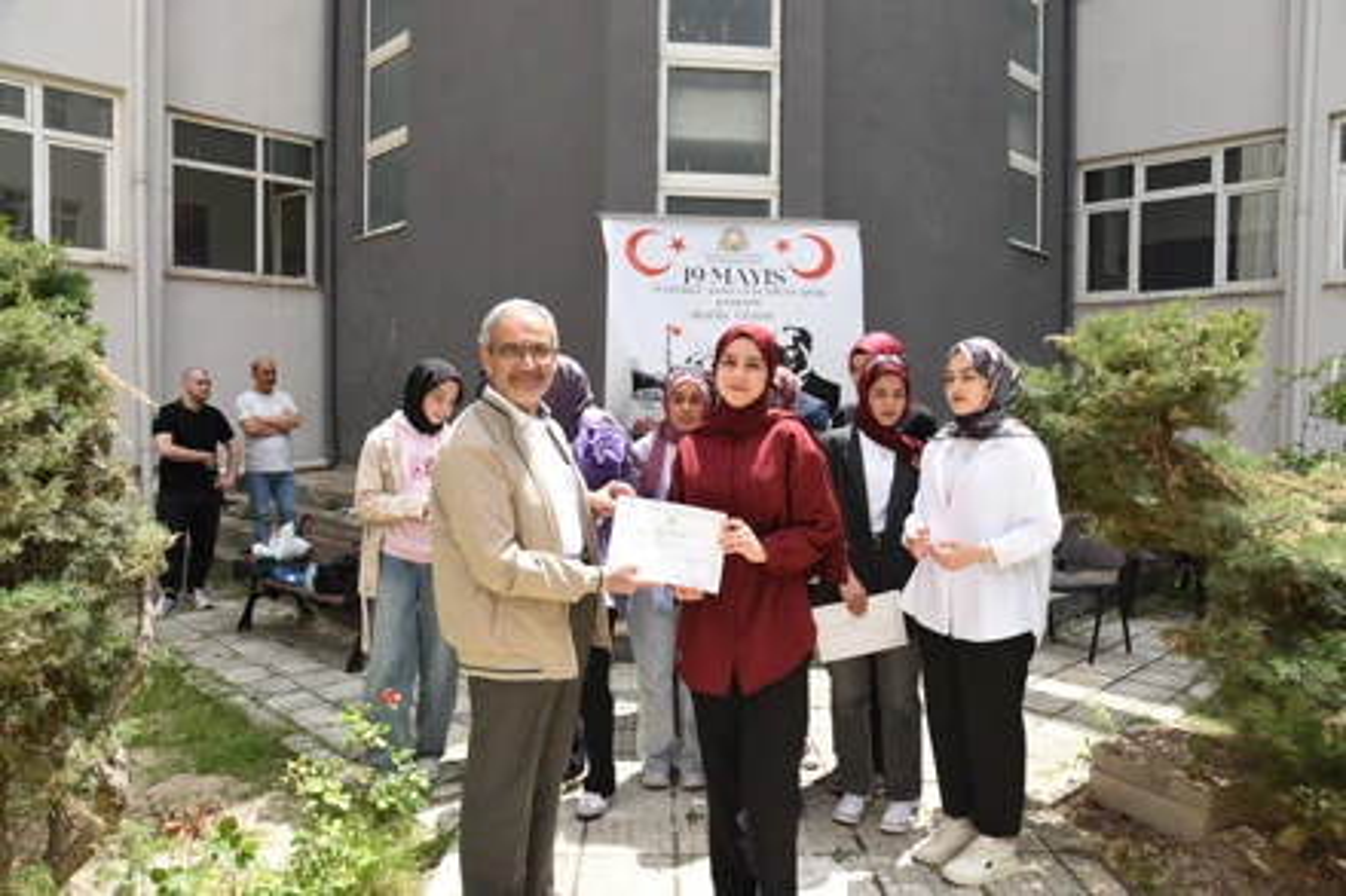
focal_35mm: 24
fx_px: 897
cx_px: 673
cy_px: 448
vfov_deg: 53.1
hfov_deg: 73.8
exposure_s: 1/200
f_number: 8
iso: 200
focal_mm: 24
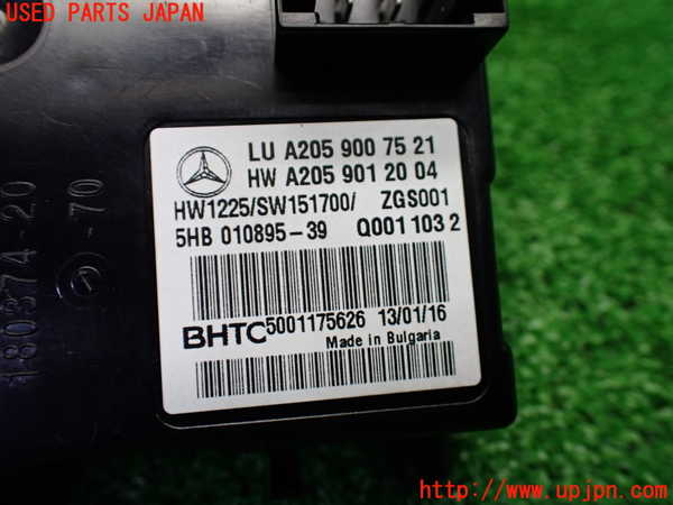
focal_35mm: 30
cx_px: 336
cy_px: 252
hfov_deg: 60.0
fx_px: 583
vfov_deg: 46.8
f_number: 2.3
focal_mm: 5.4
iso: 320
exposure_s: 1/125
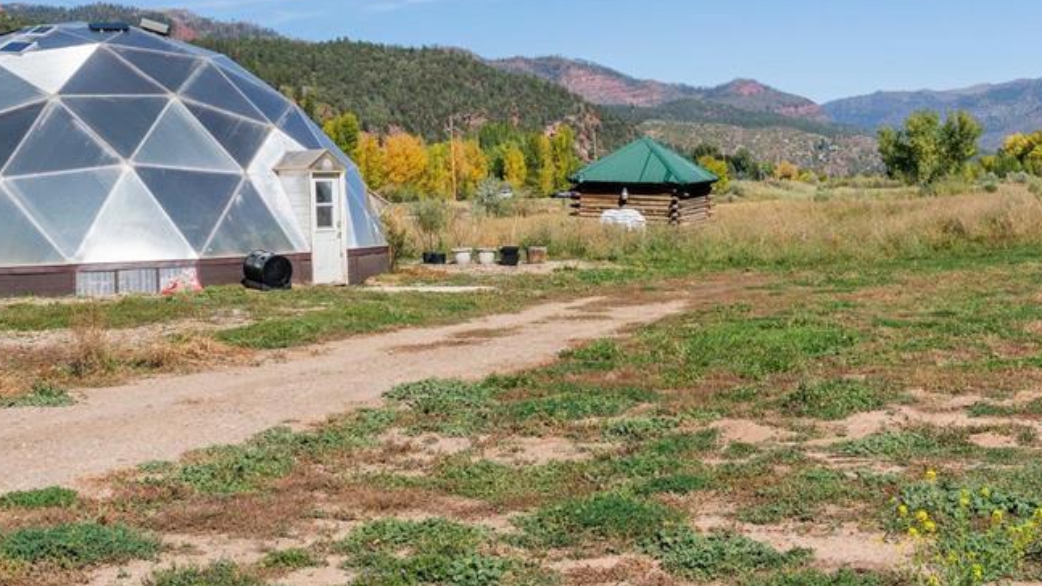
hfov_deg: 39.1
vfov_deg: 22.5
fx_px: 1464
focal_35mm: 53
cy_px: 164
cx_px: 446
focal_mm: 32
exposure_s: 1/1500
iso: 400
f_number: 8
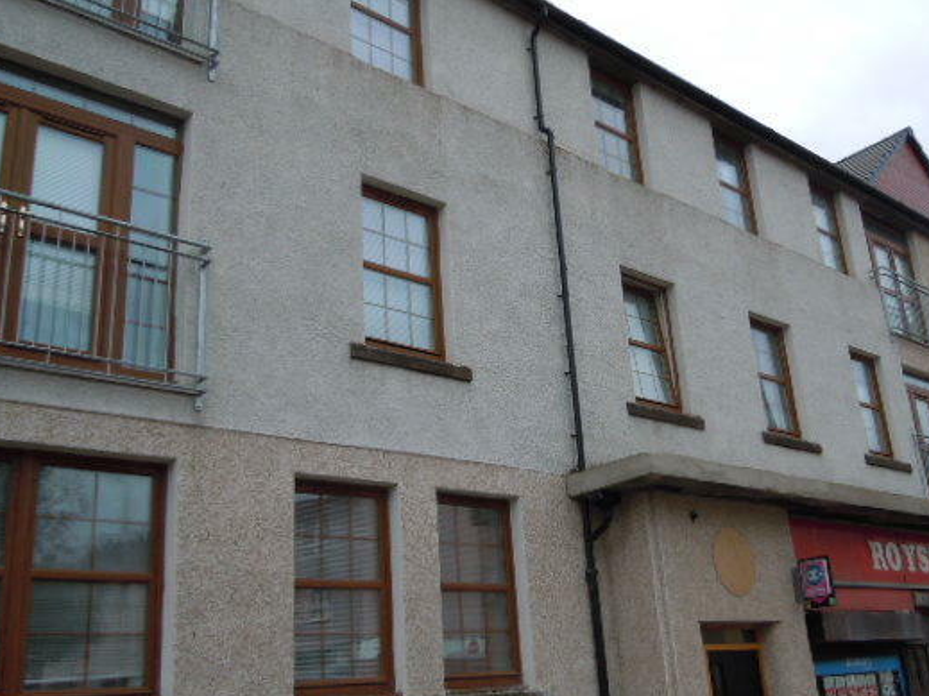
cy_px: 342
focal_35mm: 37
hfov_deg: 49.9
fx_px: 993
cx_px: 550
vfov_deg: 38.6
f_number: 3.5
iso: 100
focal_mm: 5.4
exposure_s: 1/640
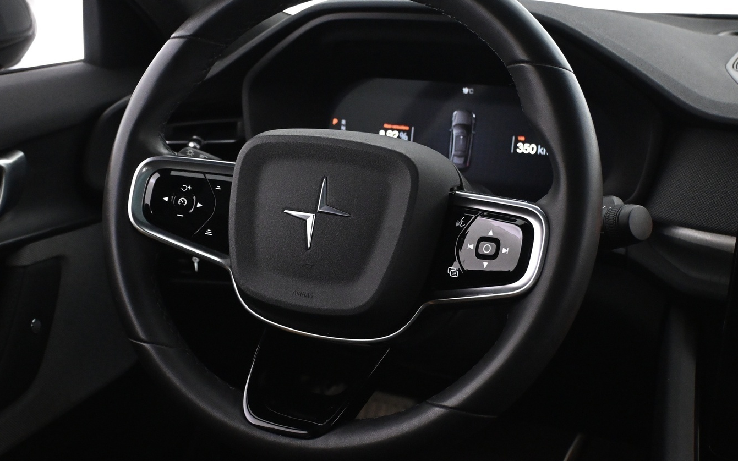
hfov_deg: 41.8
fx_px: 965
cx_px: 342
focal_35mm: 48
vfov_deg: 26.9
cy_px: 226
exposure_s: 1/60
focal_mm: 26
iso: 4000
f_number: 4.5
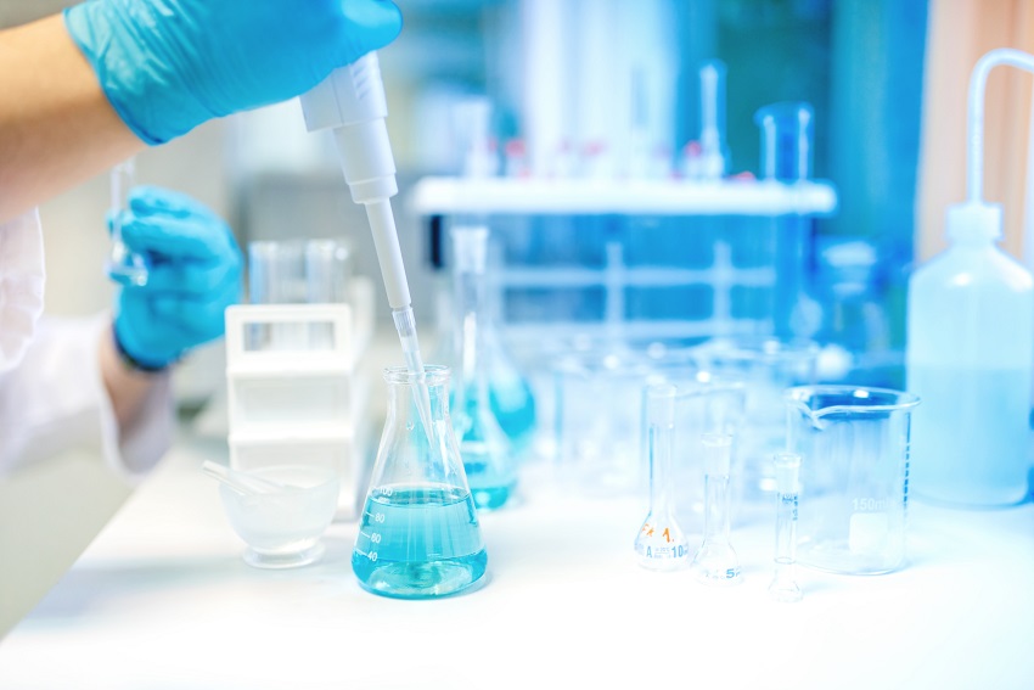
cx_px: 517
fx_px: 1005
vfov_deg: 37.9
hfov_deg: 54.4
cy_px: 345
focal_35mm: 35
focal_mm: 35
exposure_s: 1/250
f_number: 1.8
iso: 400
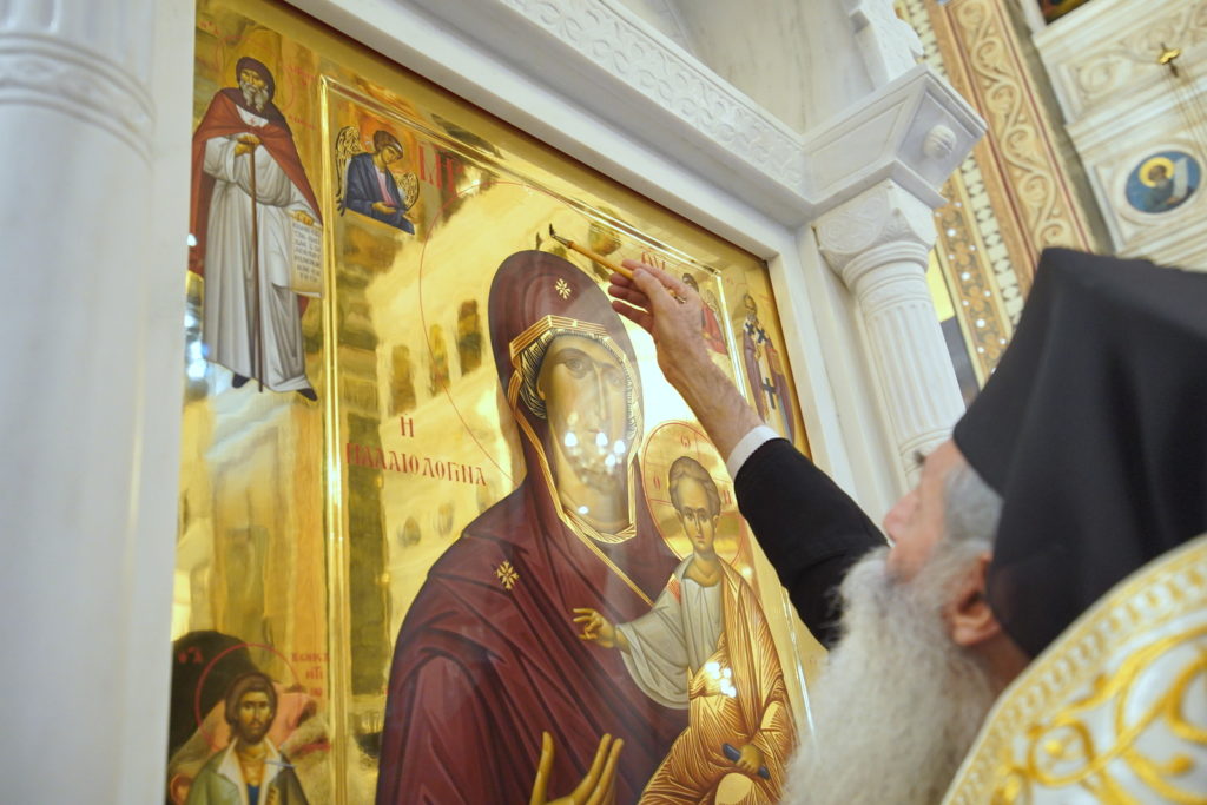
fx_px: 972
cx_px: 604
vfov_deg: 45.0
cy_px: 402
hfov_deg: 63.7
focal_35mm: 29
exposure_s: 1/125
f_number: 3.2
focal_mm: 29
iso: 2500
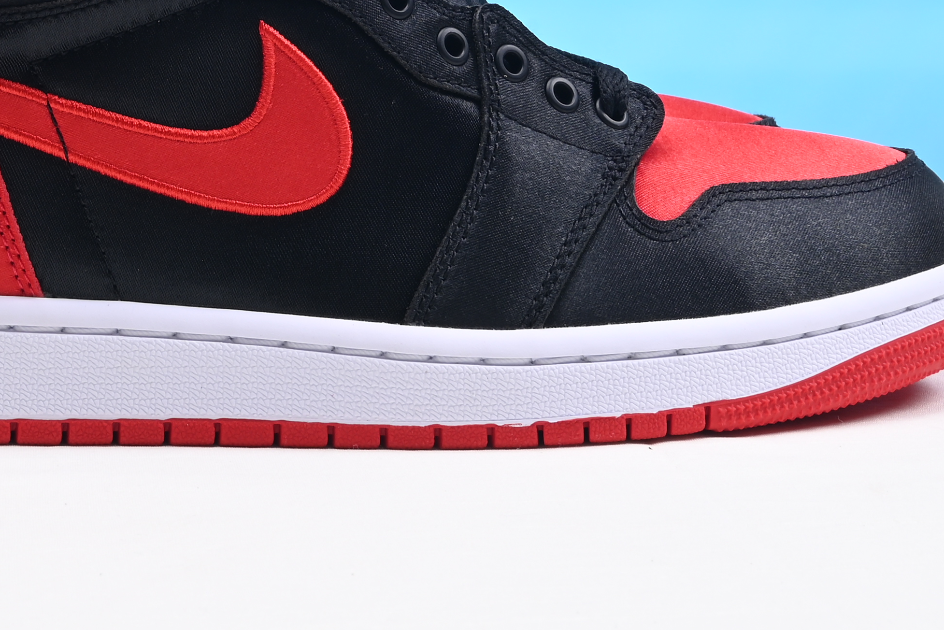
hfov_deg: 17.3
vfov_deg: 11.2
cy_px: -331
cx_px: 179
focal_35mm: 117
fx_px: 3069
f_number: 16
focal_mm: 38
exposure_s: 1/2
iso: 100
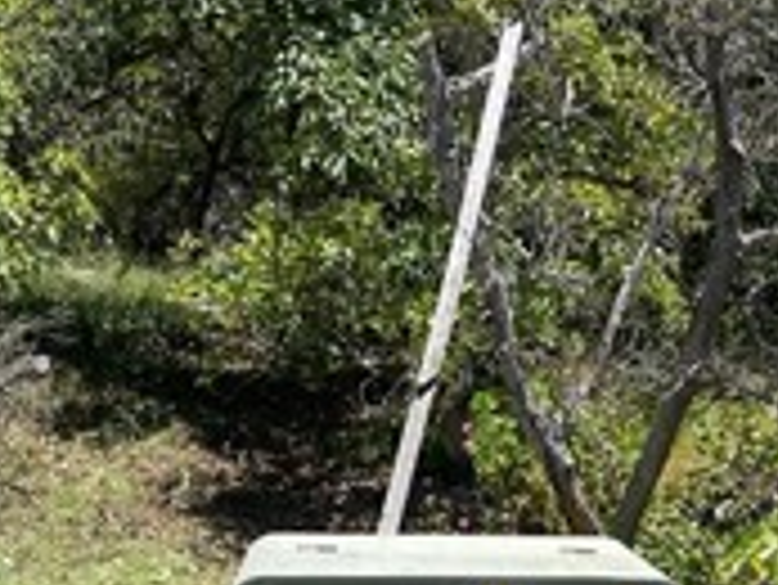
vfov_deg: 14.6
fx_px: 2159
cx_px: 391
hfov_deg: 20.4
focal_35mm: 96
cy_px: 824
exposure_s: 1/2020
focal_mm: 4.2
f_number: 1.6
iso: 32
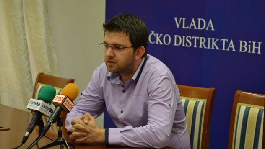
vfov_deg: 13.8
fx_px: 615
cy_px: 81
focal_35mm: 88
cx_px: 131
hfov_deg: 24.3
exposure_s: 1/60
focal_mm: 55
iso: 1400
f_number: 5.6
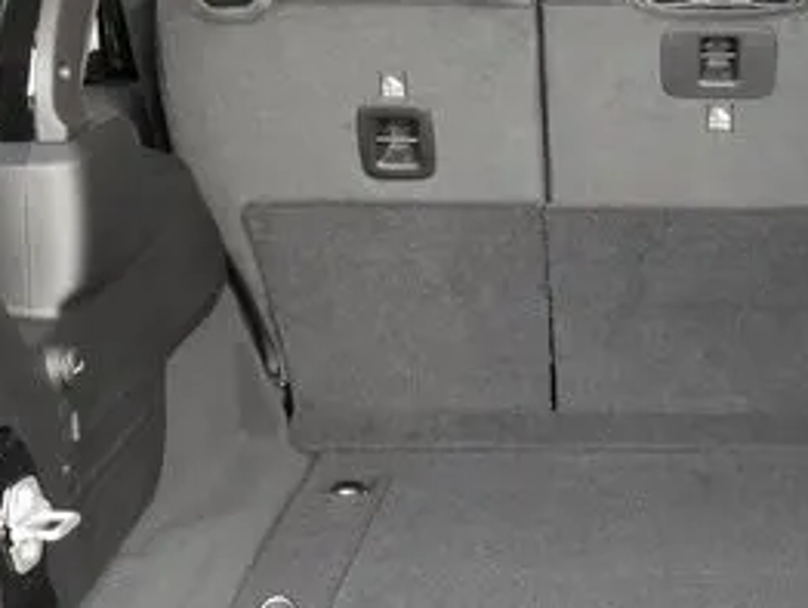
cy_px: 221
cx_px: 722
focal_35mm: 83
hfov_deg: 23.0
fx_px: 1939
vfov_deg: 17.8
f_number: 5
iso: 500
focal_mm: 17
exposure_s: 1/60
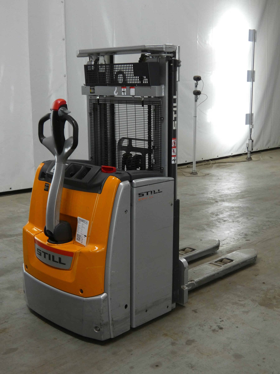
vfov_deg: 41.2
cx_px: 140
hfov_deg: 31.5
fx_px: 496
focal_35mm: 46
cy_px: 187
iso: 250
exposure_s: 1/80
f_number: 3.8
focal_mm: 8.2
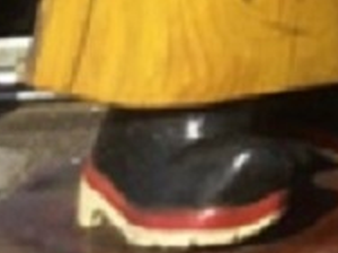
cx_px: 755
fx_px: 1611
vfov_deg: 8.3
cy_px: -346
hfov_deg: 10.6
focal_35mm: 165
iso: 25
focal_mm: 3.3
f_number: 2.4
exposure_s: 1/1942
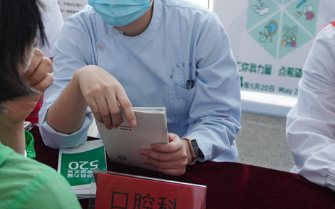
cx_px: 97
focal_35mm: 47
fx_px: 426
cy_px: 62
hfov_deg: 42.0
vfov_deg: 27.3
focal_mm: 21
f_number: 4
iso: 1000
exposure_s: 1/160
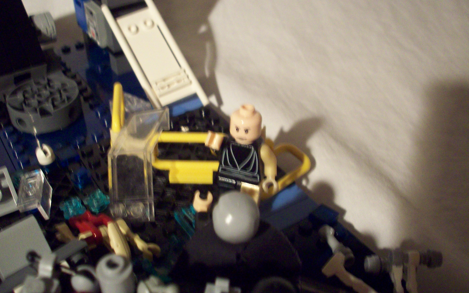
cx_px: 232
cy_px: 150
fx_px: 511
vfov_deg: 32.0
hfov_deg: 49.3
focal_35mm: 40
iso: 200
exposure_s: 1/8
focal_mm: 6.2
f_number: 2.8
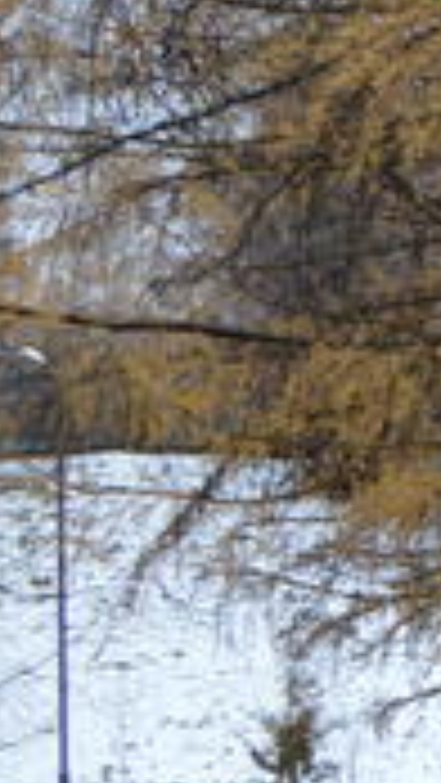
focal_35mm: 181
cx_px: 1915
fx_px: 3751
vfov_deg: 11.6
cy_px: 1030
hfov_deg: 5.6
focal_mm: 23
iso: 400
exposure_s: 1/100
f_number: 5
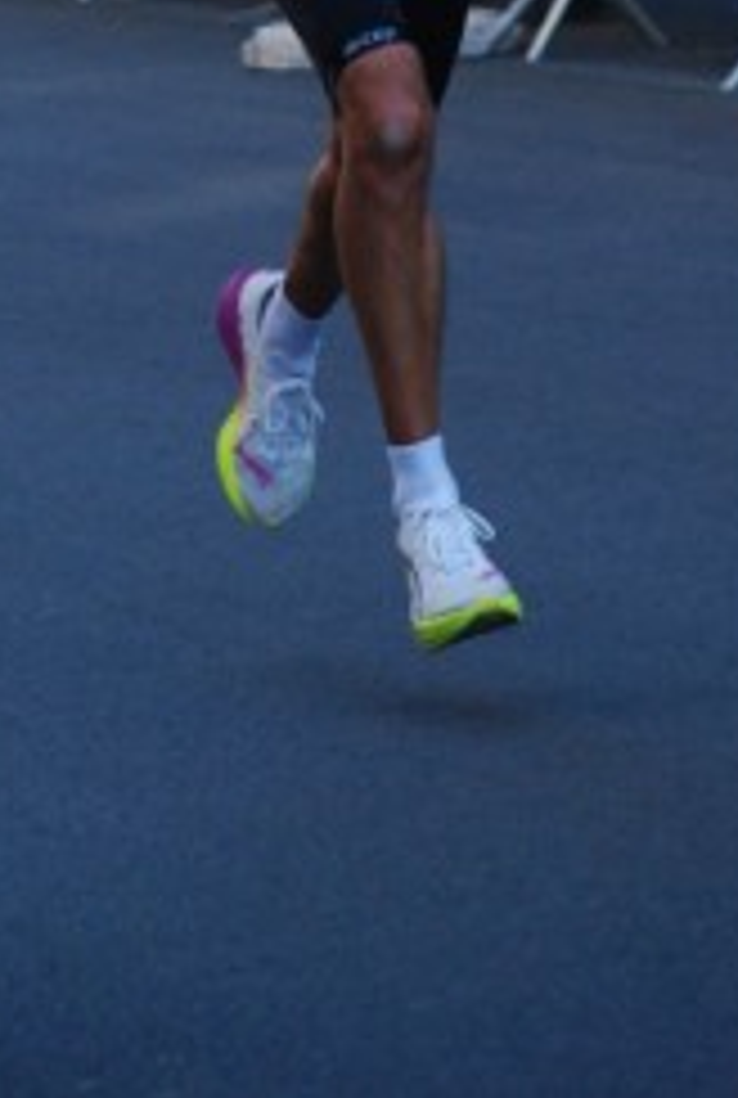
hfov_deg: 2.8
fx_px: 15233
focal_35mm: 498
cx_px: 416
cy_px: -238
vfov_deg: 4.1
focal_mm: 135
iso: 1000
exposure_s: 1/640
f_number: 5.6
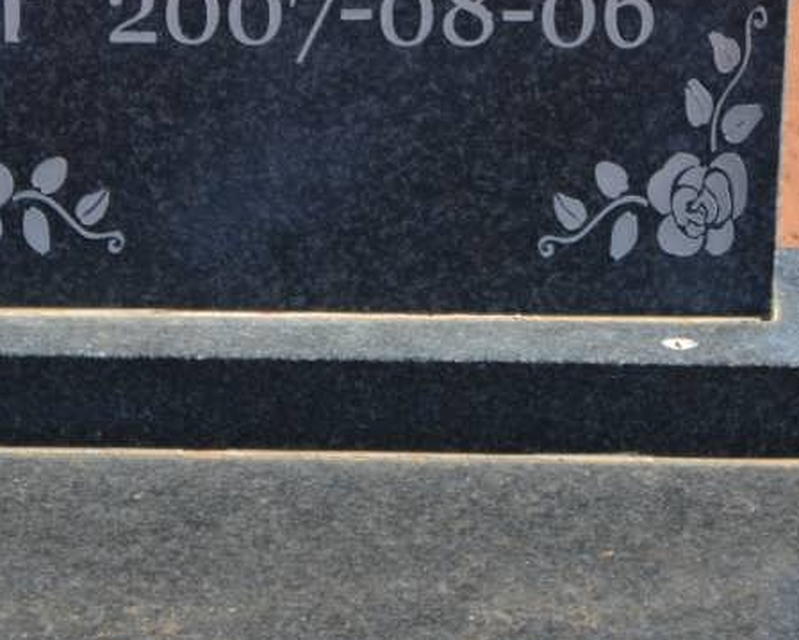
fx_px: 4904
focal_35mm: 207
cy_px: 7
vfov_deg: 7.4
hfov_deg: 9.3
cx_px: 398
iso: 140
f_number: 5.6
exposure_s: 1/125
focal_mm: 55
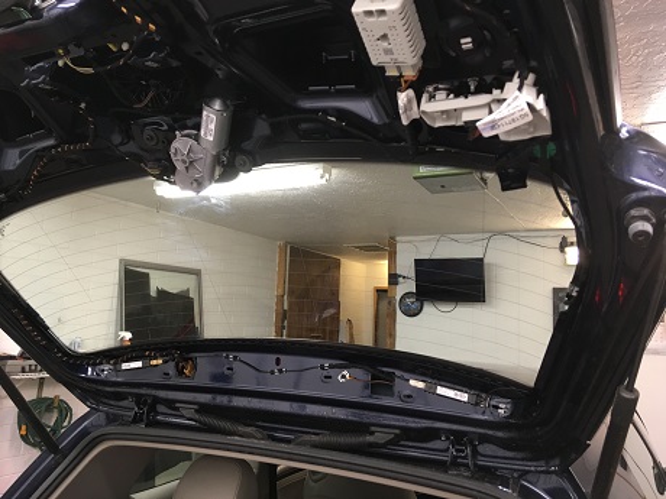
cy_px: 250
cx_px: 333
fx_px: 558
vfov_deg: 48.2
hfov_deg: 61.7
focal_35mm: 29
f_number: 2.2
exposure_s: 1/30
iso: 100
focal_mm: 4.15
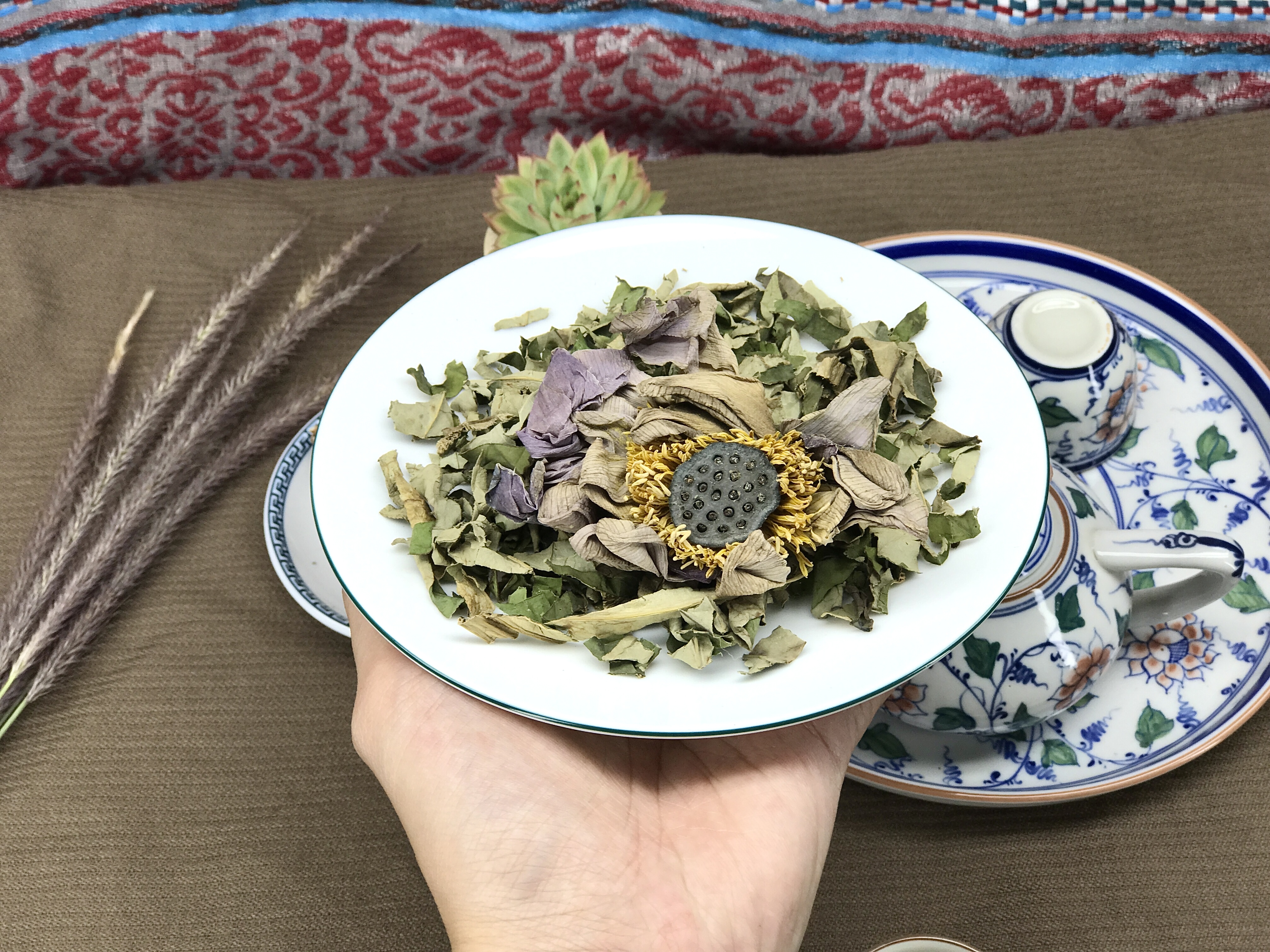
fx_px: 2091
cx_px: 635
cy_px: 476
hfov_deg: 33.8
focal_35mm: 57
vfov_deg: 25.7
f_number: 2.8
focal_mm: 6.6
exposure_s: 1/208
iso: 20
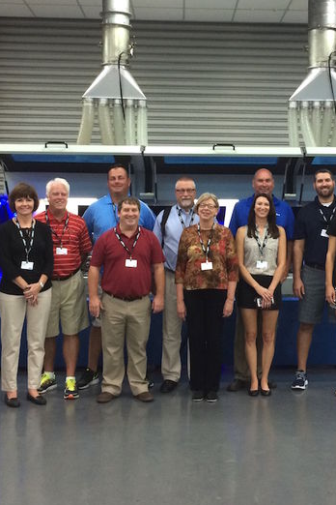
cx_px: 225
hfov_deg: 25.8
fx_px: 728
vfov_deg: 38.1
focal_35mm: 52
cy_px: 210
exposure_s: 1/30
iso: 100
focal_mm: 4.15
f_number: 2.2
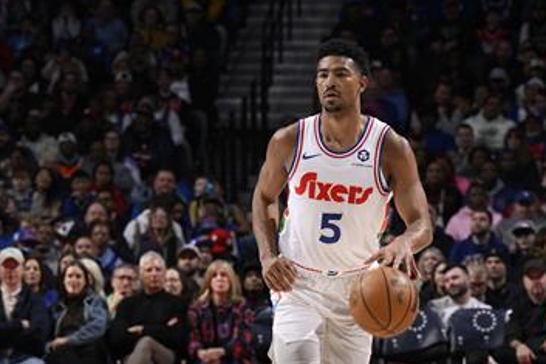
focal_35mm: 323
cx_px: 268
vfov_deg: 4.3
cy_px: 177
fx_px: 4896
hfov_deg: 6.4
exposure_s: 1/400
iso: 160
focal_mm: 190
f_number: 7.1
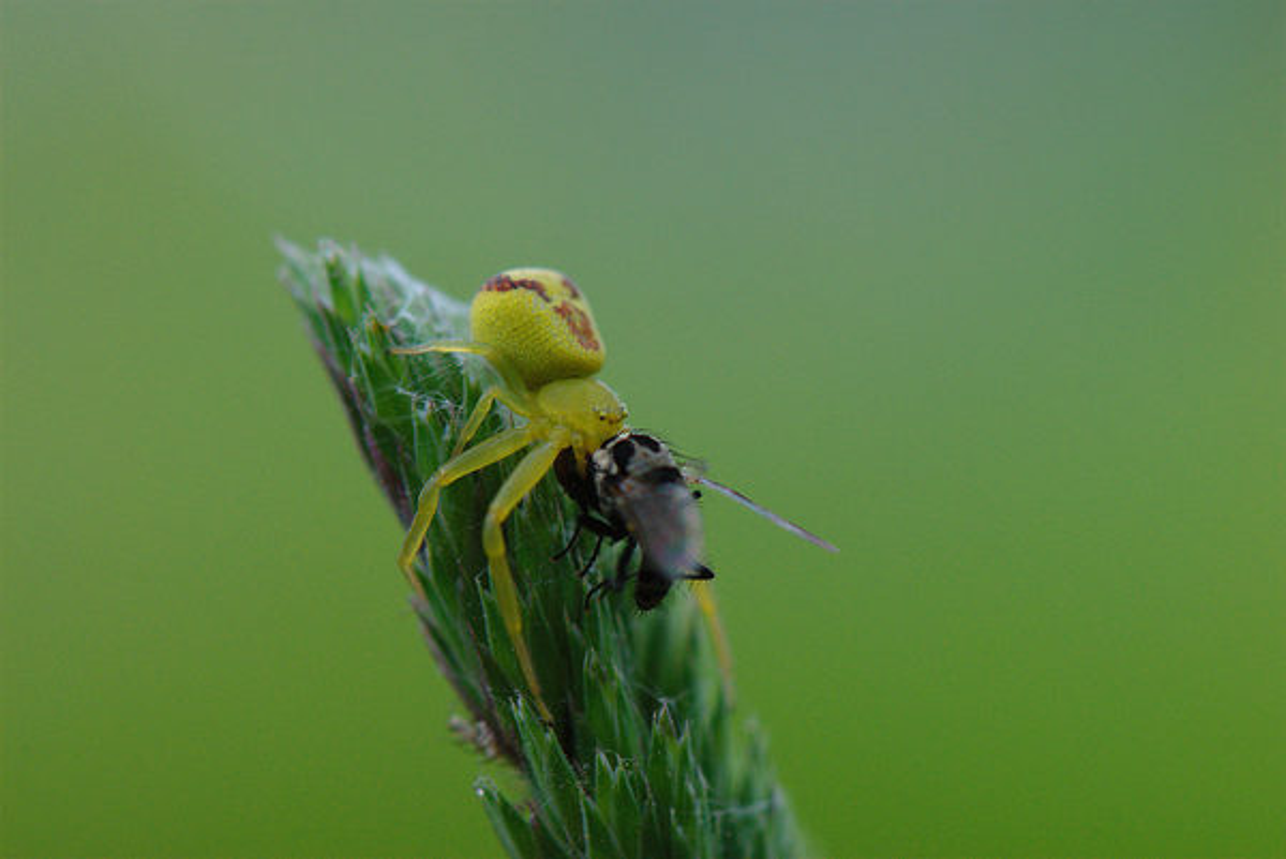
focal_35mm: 158
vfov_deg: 8.7
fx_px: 5630
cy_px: 430
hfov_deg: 13.0
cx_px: 643
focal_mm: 105
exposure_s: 1/200
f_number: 8
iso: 640
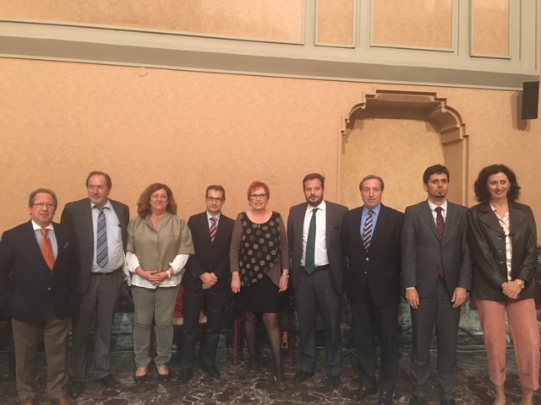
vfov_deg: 48.2
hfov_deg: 61.7
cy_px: 202
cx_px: 270
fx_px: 453
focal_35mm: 29
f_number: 2.2
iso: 200
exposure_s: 1/17
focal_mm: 4.15
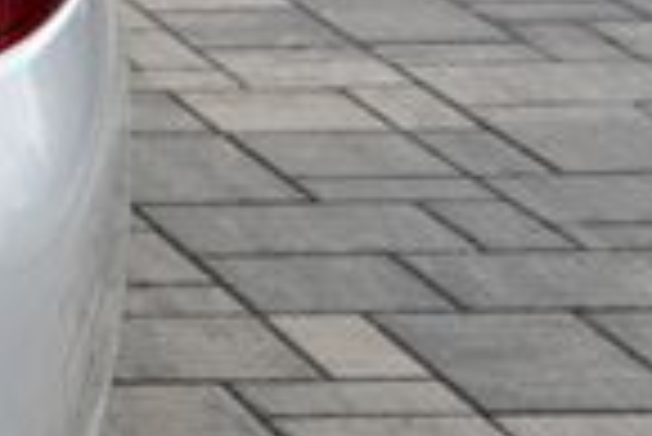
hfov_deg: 7.8
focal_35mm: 233
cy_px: -169
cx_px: -1201
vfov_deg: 5.9
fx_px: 4224
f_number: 6.3
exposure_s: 1/160
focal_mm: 33
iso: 100
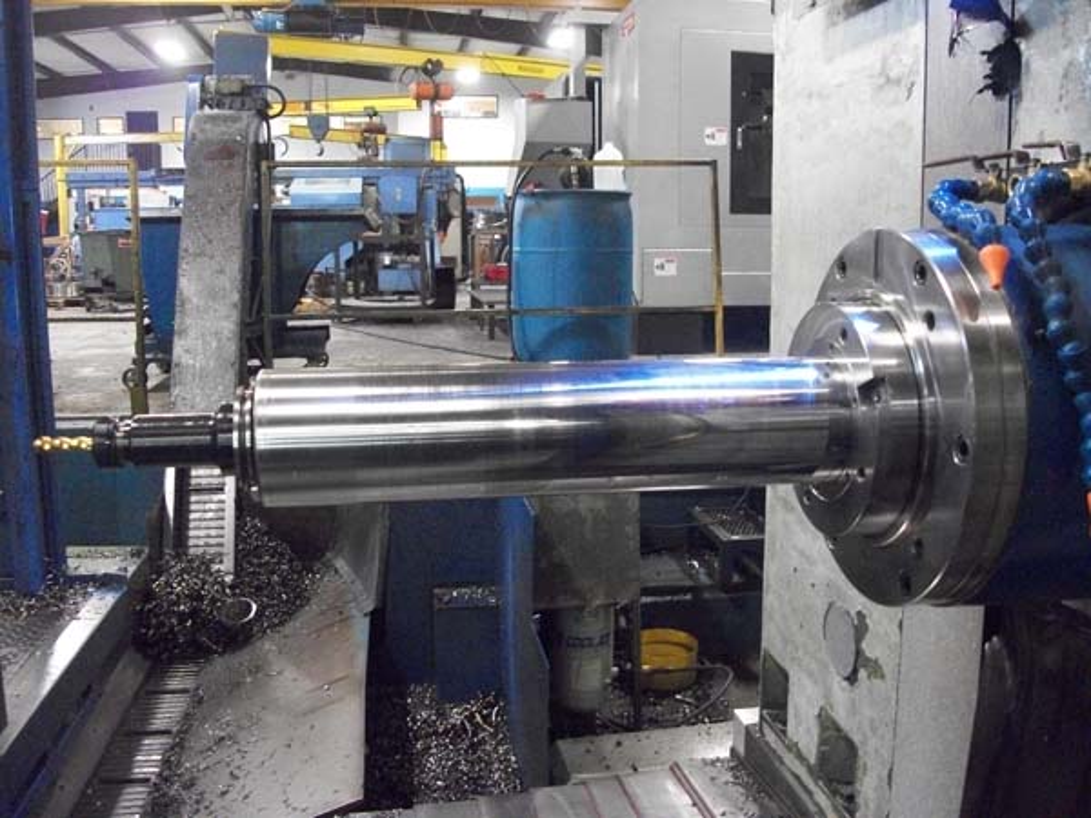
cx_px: 546
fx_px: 1009
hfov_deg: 56.8
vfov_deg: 44.2
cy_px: 409
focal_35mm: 32
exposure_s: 1/25
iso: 640
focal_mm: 5.7
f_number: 2.9
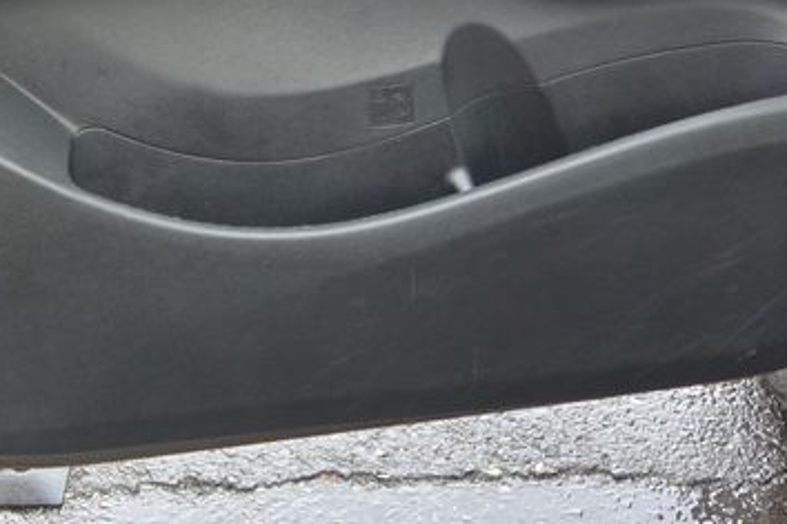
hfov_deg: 25.9
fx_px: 1705
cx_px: 276
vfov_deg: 17.0
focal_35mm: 78
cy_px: -32
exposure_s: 1/125
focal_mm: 10
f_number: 3.5
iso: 220
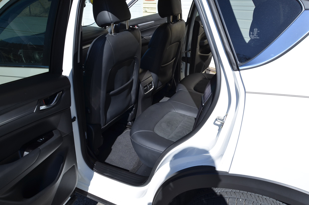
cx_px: 154
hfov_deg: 67.5
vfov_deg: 47.7
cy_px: 102
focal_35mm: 27
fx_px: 231
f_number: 8
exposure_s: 1/250
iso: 140
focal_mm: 18
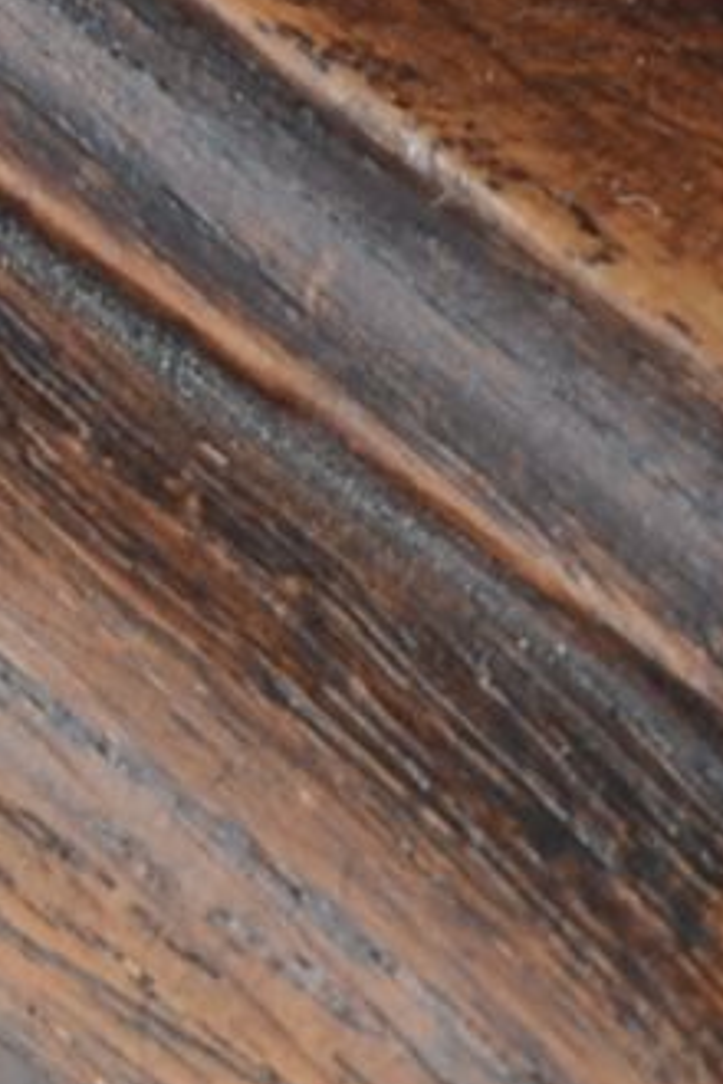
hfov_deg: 1.2
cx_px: 1259
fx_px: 35326
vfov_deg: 1.8
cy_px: 33
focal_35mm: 1173
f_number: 7.1
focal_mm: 105
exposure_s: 1/60
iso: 200
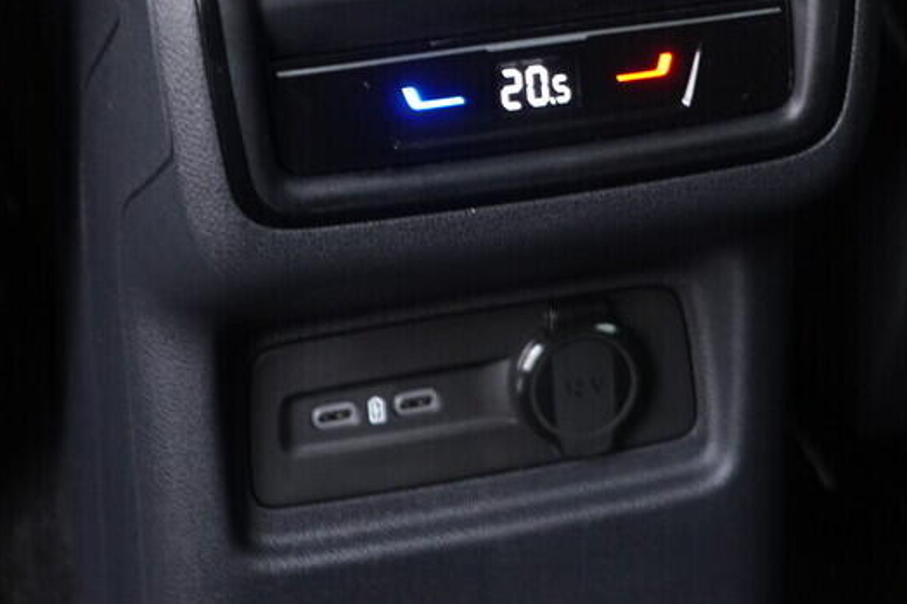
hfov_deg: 20.6
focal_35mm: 99
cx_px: 561
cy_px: -114
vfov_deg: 13.4
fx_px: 2493
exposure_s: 1/40
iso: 1000
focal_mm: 24
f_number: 2.8
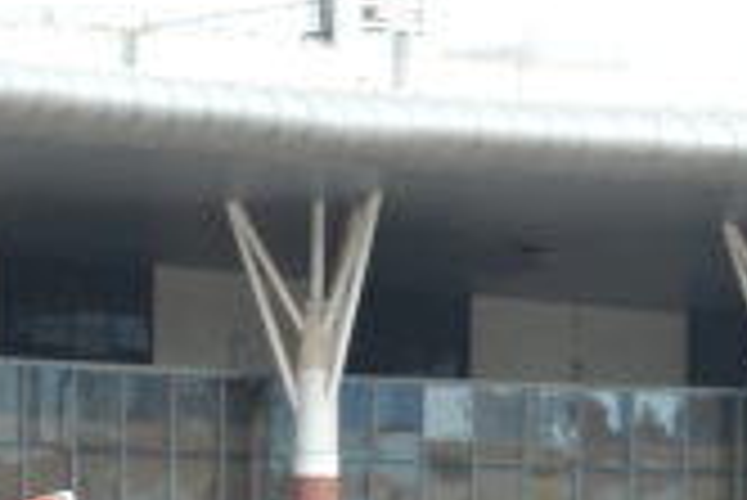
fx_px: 7206
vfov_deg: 4.0
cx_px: -328
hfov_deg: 5.9
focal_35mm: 347
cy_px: 757
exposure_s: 1/500
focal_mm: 70
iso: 1250
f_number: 11
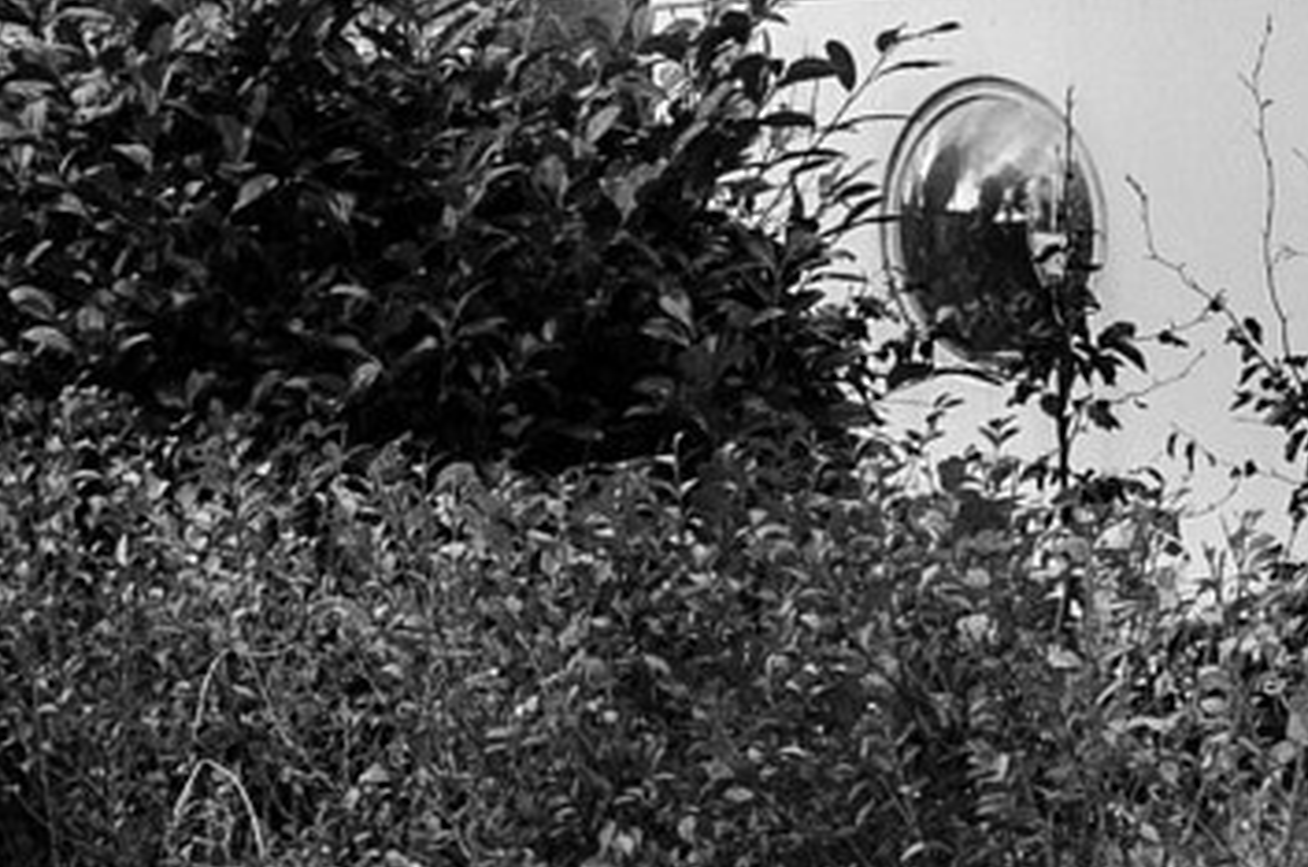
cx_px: -393
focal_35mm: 174
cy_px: -395
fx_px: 6311
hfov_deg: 11.5
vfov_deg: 7.7
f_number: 2.8
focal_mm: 20
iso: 560
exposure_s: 1/80
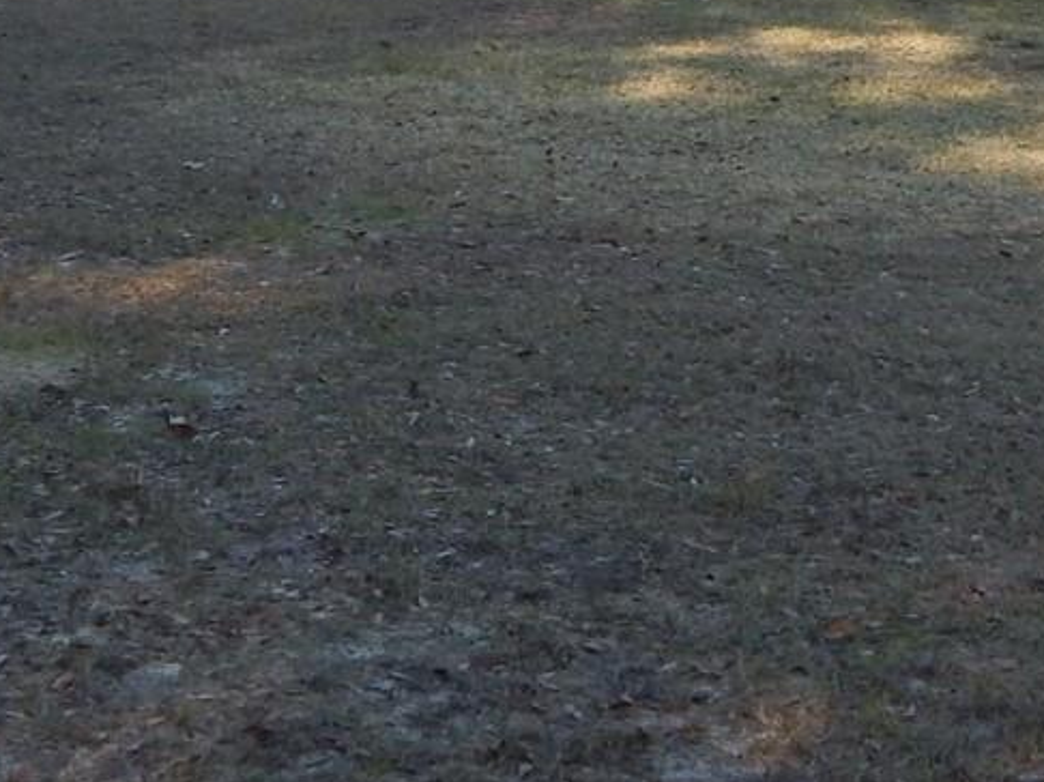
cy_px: -496
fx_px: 3376
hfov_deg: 17.5
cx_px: 350
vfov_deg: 12.4
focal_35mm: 112
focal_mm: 6.1
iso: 125
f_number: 3.3
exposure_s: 1/320
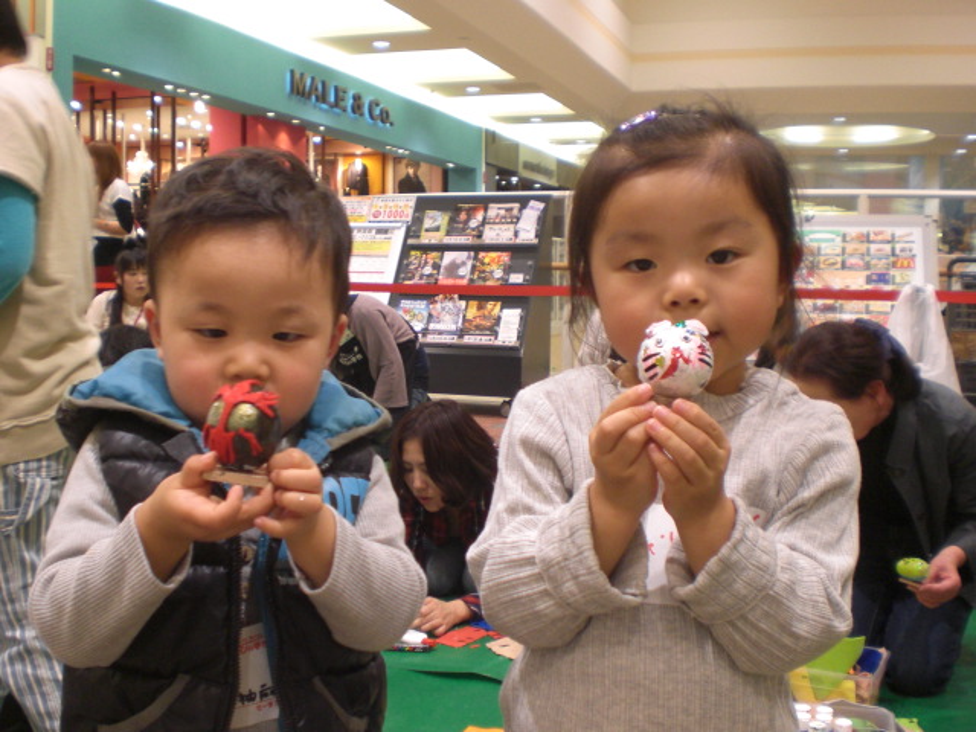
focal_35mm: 38
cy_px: 366
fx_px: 1071
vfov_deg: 37.7
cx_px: 488
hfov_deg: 49.0
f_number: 3.1
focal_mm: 6.3
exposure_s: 1/40
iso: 200
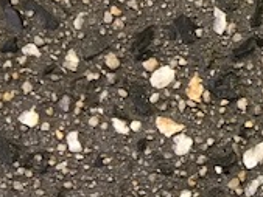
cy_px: 228
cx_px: 451
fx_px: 806
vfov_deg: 13.6
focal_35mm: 106
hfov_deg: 16.1
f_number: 1.8
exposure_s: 1/17
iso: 64
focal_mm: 3.99
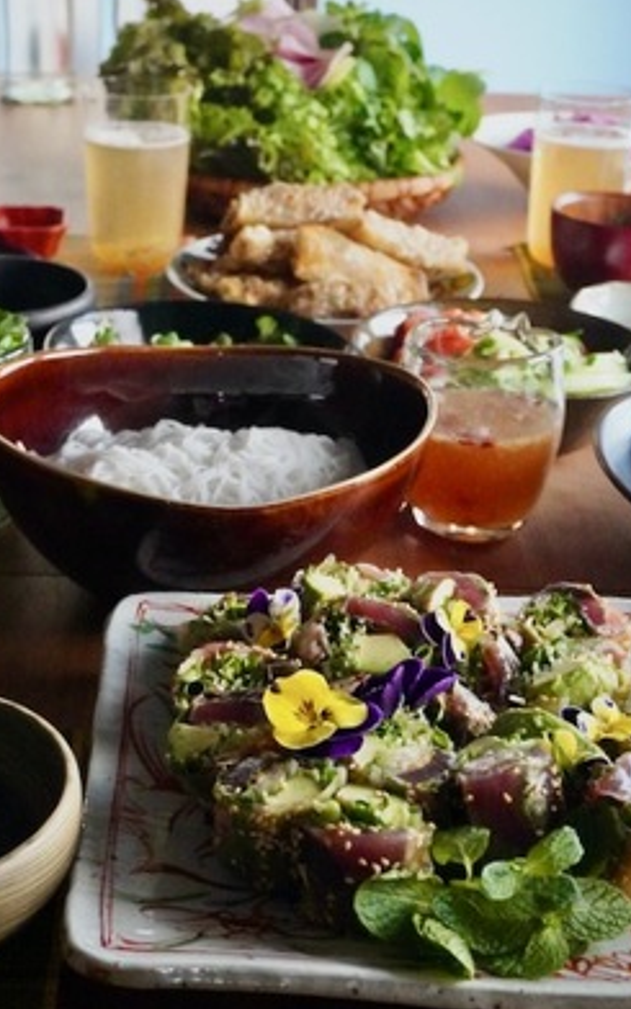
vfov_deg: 39.2
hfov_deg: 25.1
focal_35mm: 52
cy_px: 507
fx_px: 1418
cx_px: 308
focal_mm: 33
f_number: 8
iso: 16000
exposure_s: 1/80
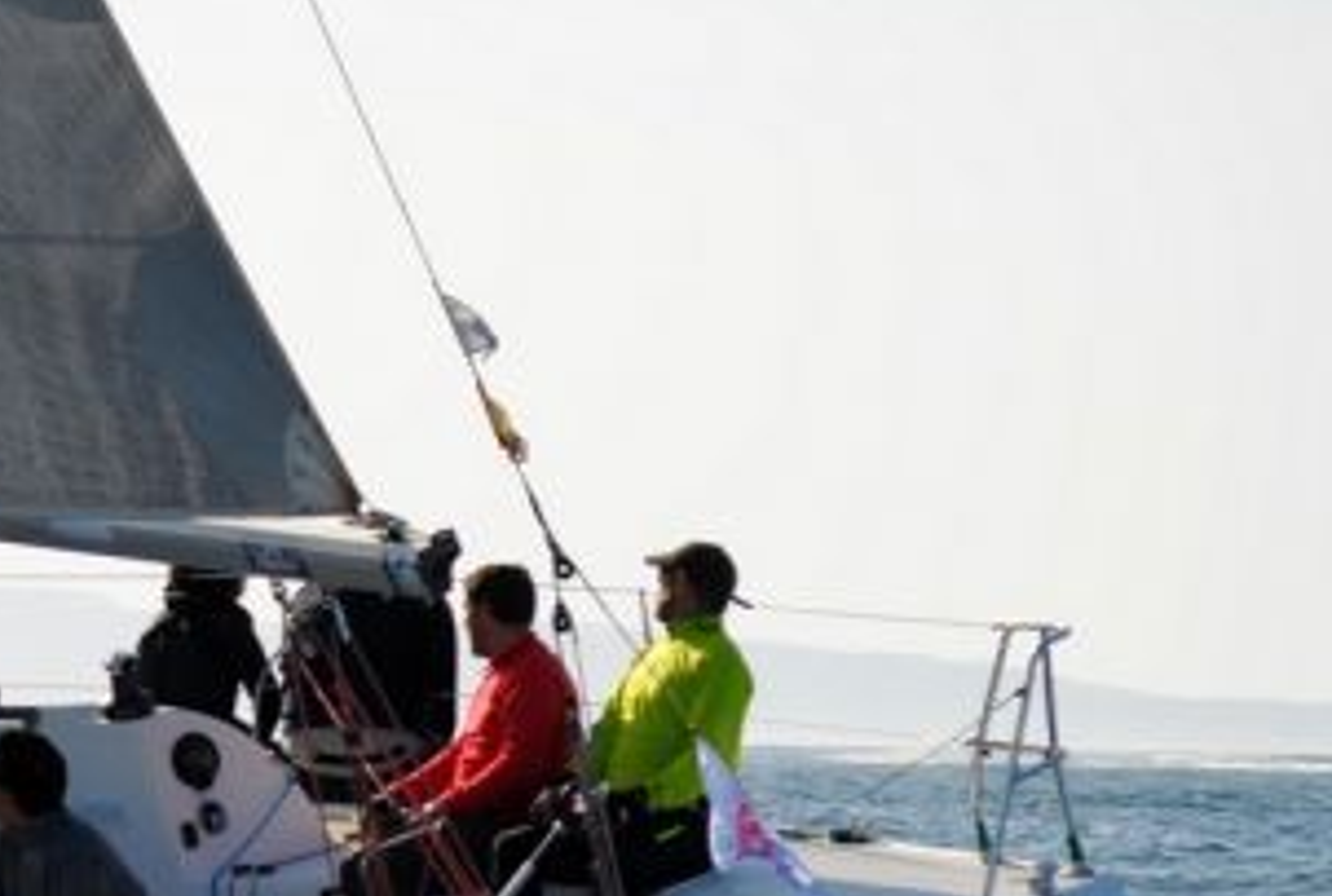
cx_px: -141
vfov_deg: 3.8
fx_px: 13538
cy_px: 638
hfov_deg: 5.6
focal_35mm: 365
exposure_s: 1/640
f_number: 6.3
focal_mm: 92
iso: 100
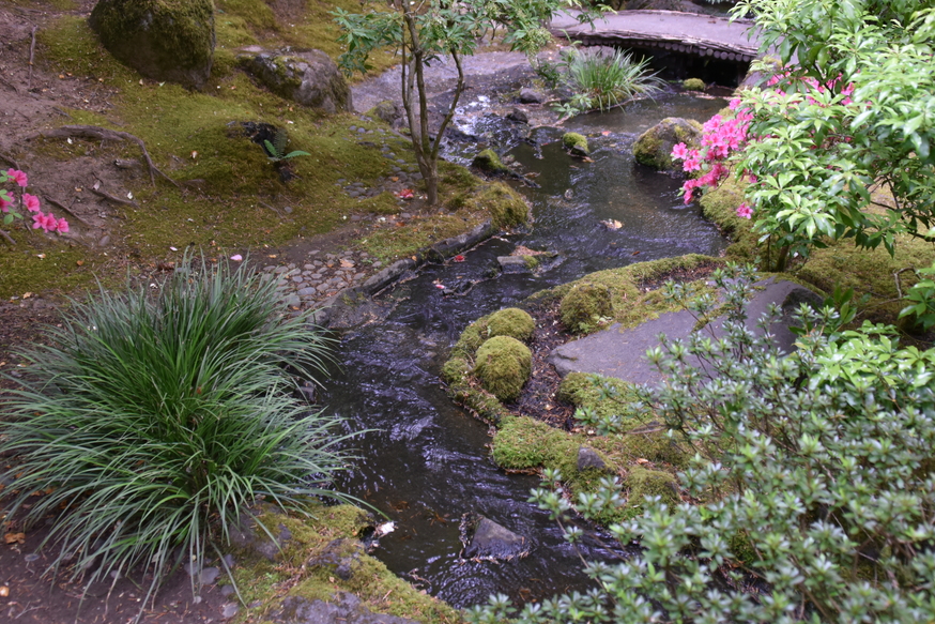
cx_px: 496
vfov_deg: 32.6
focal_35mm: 41
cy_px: 277
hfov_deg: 47.4
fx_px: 1065
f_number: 3.5
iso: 640
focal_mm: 28
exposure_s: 1/60
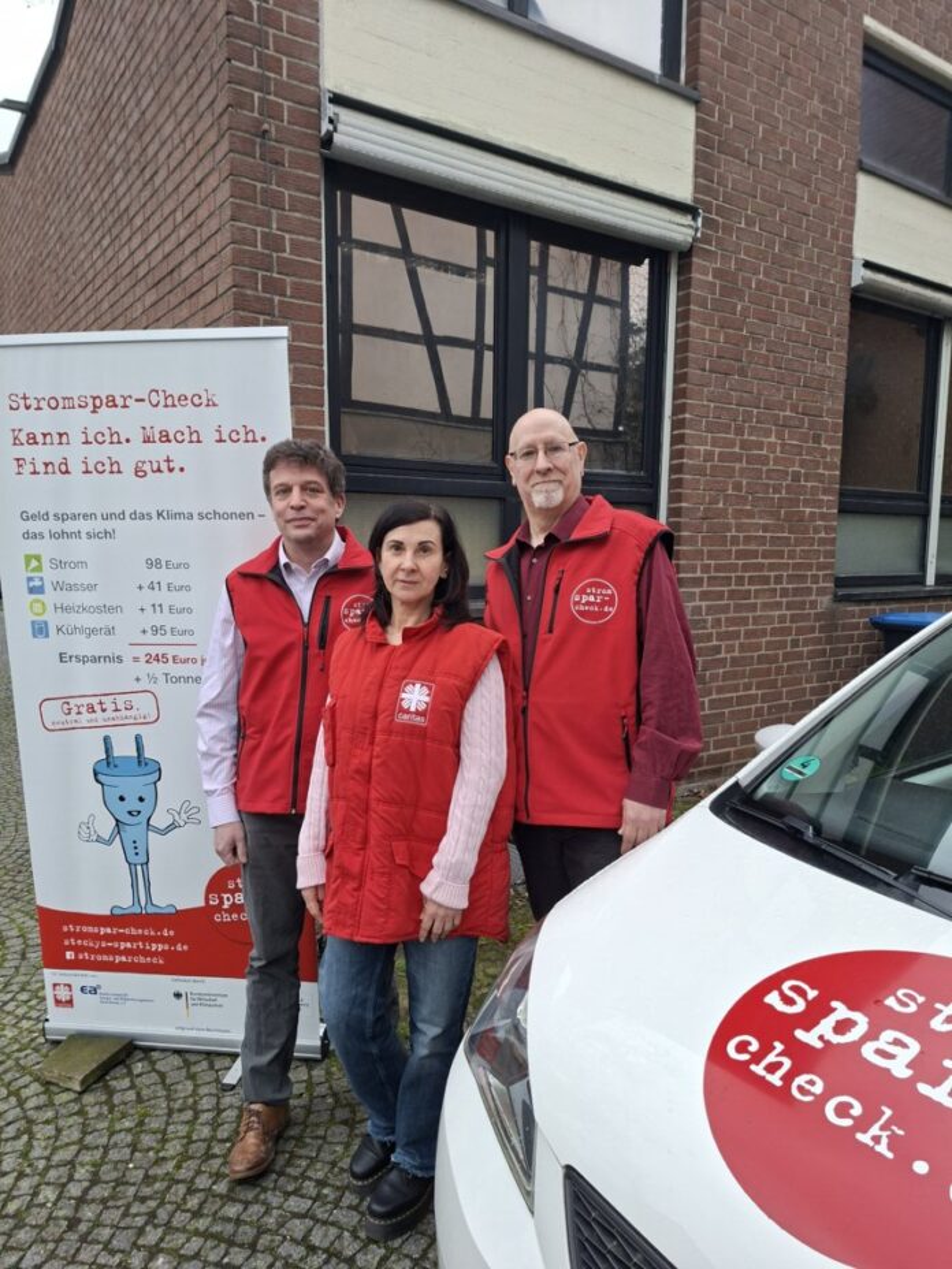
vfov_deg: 73.9
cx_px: 476
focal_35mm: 23
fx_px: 843
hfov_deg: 58.9
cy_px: 634
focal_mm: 5.54
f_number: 1.8
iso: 50
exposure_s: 1/142
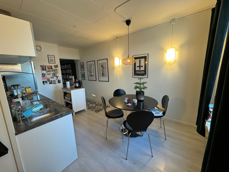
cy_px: 86
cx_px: 114
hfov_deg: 102.1
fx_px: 93
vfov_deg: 85.7
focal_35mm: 14
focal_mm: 2.22
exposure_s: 1/50
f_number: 2.2
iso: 160
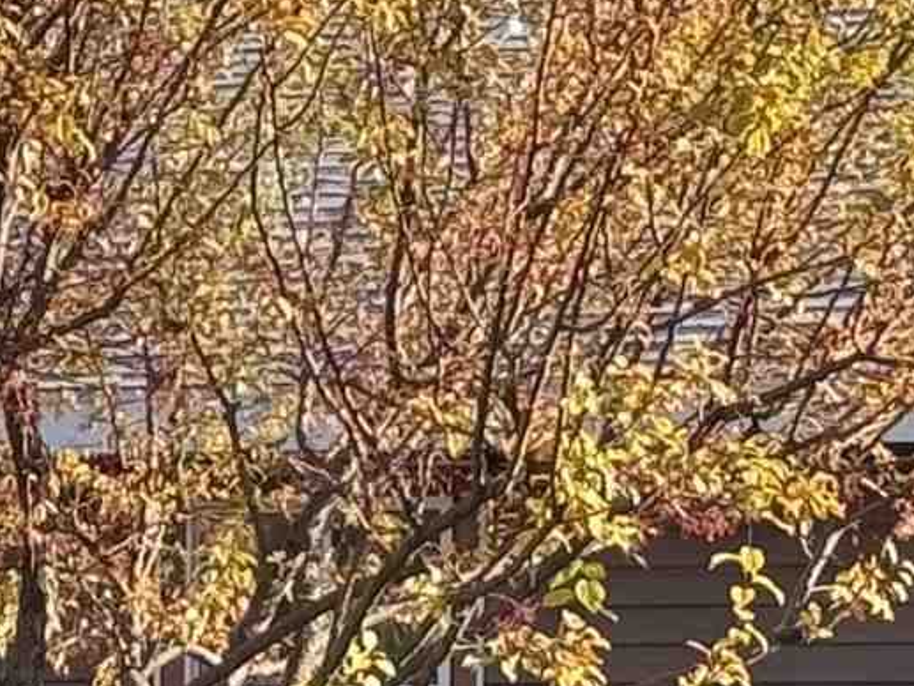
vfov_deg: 5.2
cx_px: -11
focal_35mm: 285
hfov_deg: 6.9
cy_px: 1147
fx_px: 7527
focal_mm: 6.76
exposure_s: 1/1152
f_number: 1.78
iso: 64
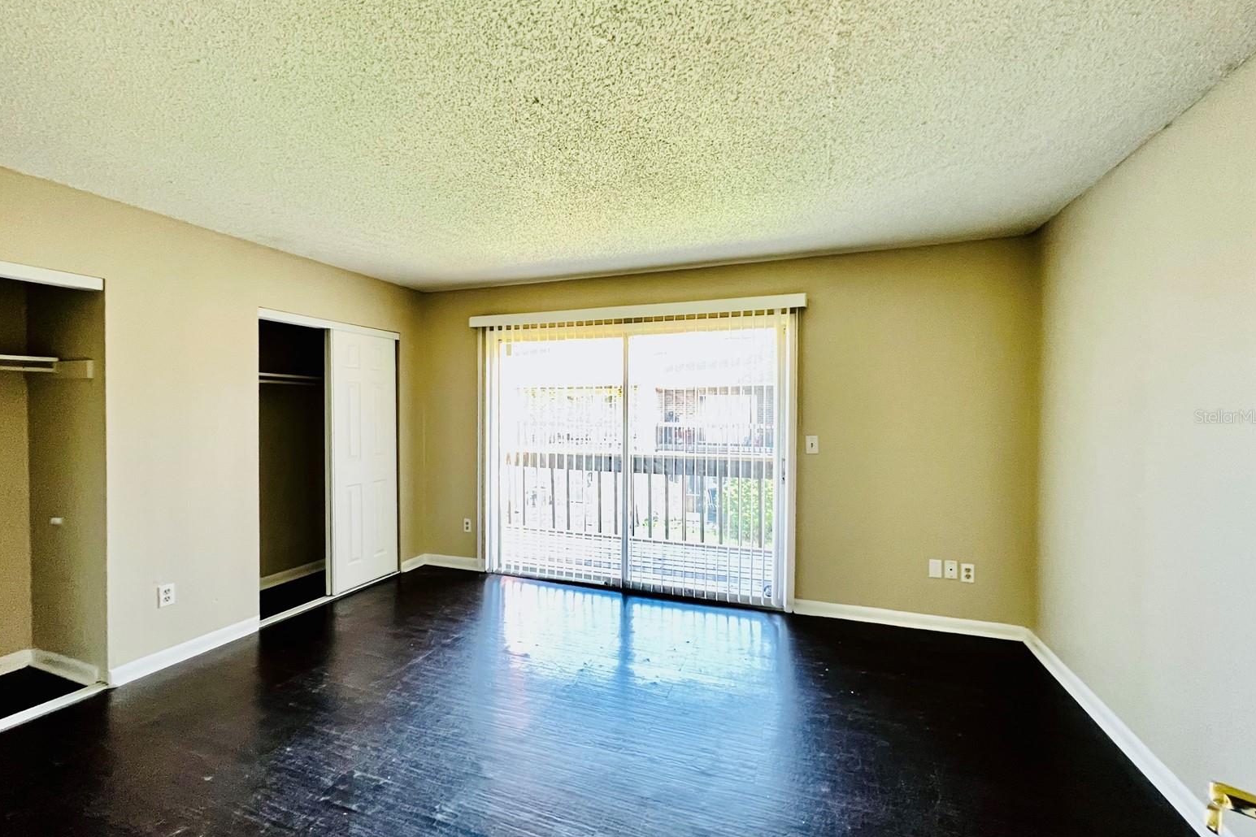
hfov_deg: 104.3
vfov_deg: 81.2
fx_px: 488
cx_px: 621
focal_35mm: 14
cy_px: 416
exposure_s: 1/60
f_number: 1.8
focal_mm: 1.57
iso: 500
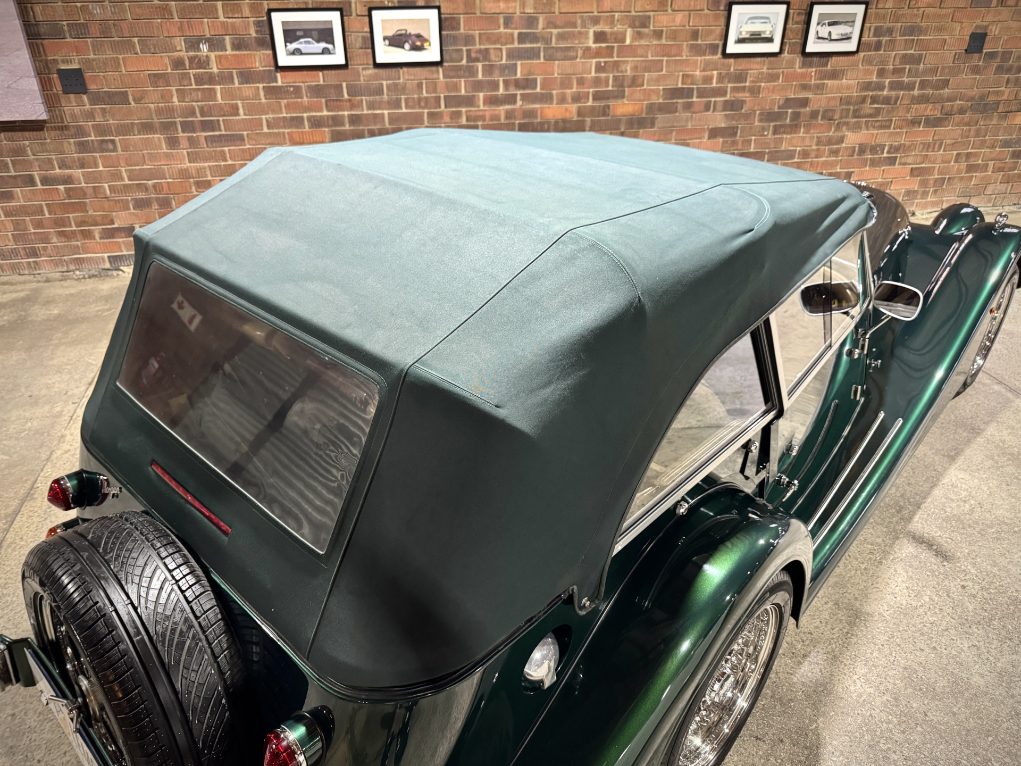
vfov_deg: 56.8
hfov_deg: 71.6
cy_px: 383
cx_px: 510
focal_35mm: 24
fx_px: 708
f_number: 1.78
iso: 500
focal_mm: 6.76
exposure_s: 1/50
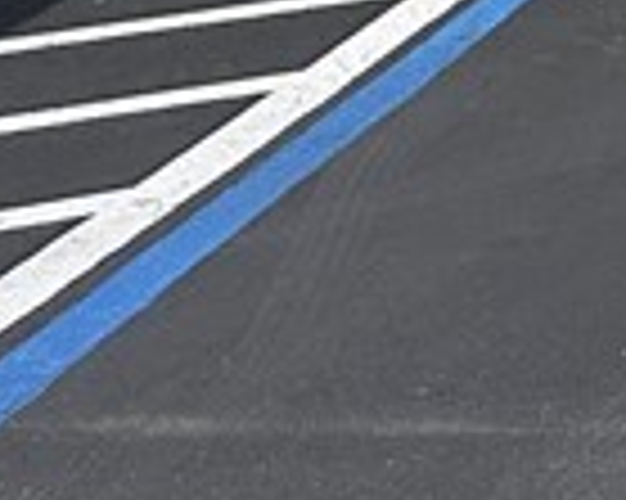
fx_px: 3203
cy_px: -1104
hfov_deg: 10.0
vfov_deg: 7.6
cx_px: 1432
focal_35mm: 173
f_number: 1.78
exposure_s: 1/3356
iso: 80
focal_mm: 6.86
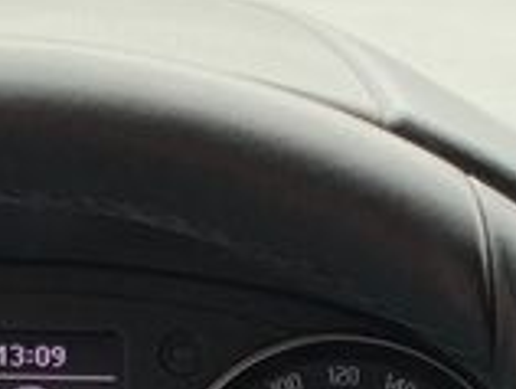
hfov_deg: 11.7
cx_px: 411
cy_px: 870
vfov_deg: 8.3
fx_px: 2508
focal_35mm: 168
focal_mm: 4.25
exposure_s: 1/121
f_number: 1.8
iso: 50
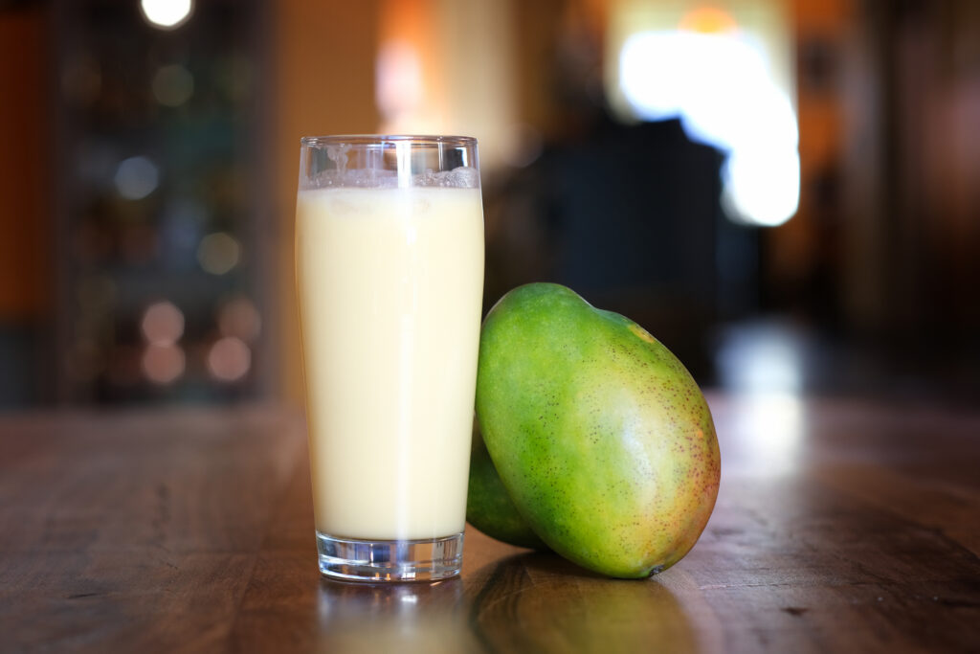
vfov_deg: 16.3
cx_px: 490
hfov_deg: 24.2
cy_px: 327
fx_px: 2287
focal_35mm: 84
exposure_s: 1/60
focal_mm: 56
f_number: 2.8
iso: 500
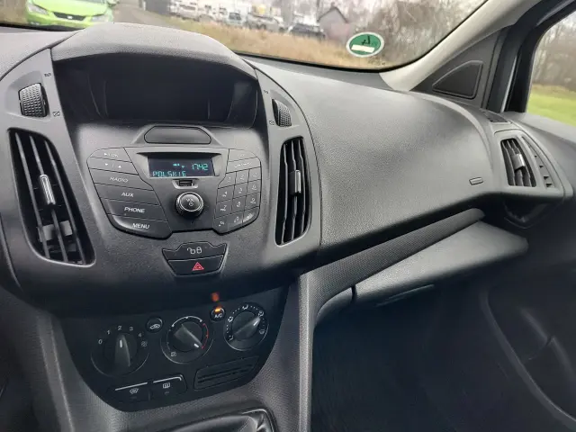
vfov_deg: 58.9
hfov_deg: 73.9
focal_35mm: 23
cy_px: 216
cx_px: 288
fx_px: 383
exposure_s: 1/100
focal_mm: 5.56
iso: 198
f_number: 1.8
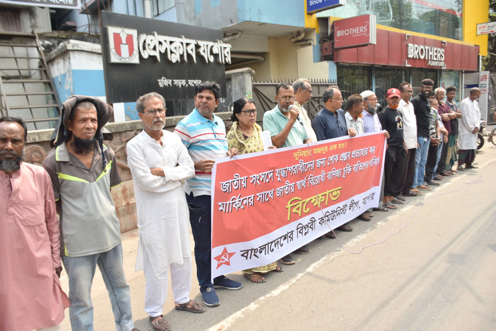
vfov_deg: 48.0
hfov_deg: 67.4
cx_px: 248
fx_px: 372
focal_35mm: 27
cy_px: 166
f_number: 4.5
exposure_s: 1/640
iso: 320
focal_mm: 18
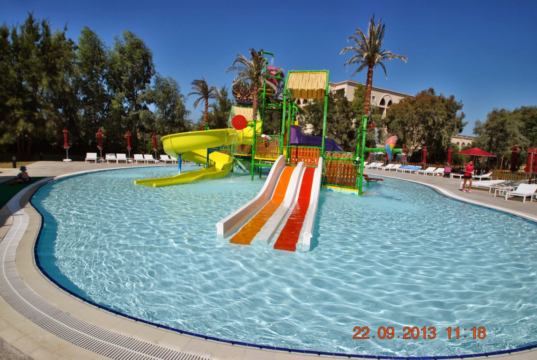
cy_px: 180
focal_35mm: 18
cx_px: 268
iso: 100
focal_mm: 12
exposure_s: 1/400
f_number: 10
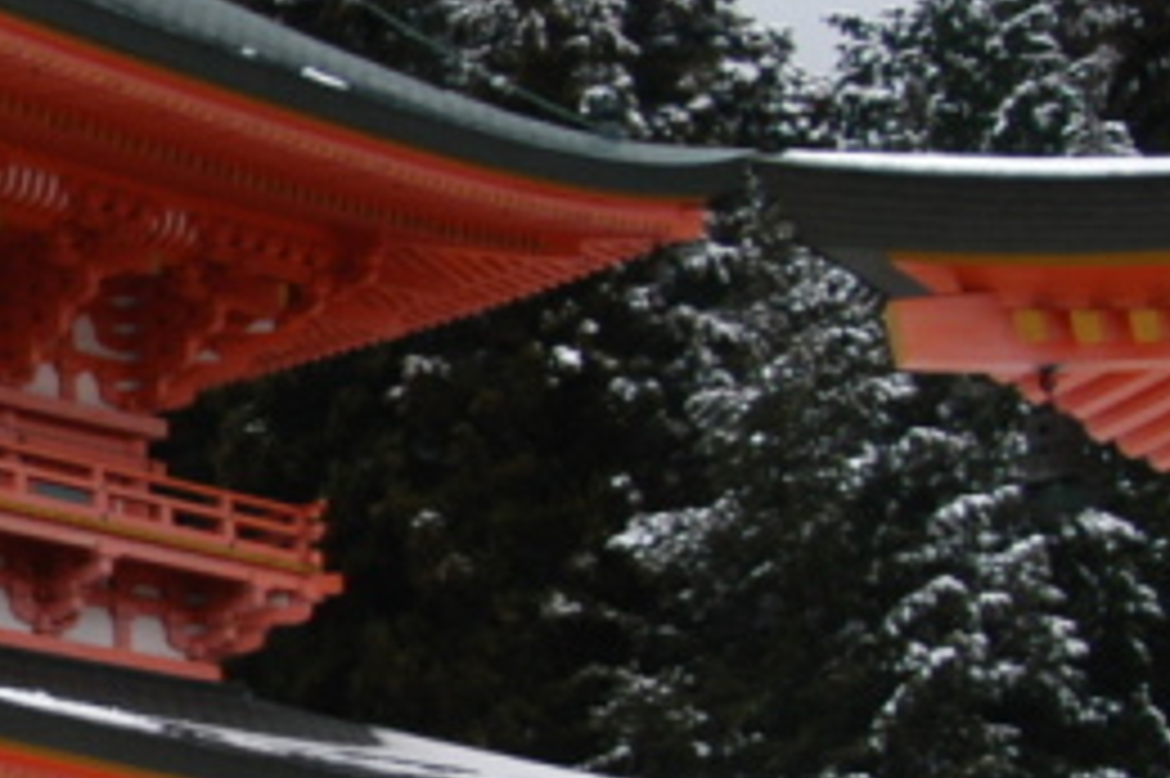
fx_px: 4612
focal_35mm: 142
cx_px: -477
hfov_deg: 13.7
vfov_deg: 9.6
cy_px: 519
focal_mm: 24
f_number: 7.1
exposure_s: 1/200
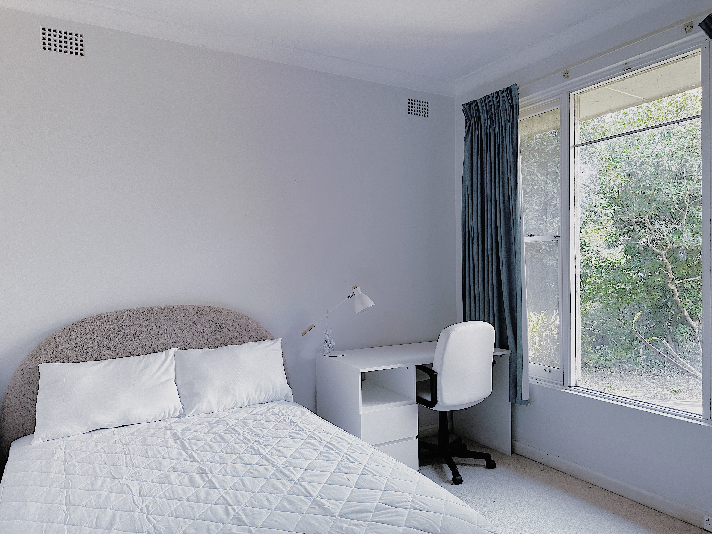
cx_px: 356
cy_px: 267
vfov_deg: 56.8
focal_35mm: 24
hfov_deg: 71.6
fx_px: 494
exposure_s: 1/103
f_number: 1.78
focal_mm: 6.86
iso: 250
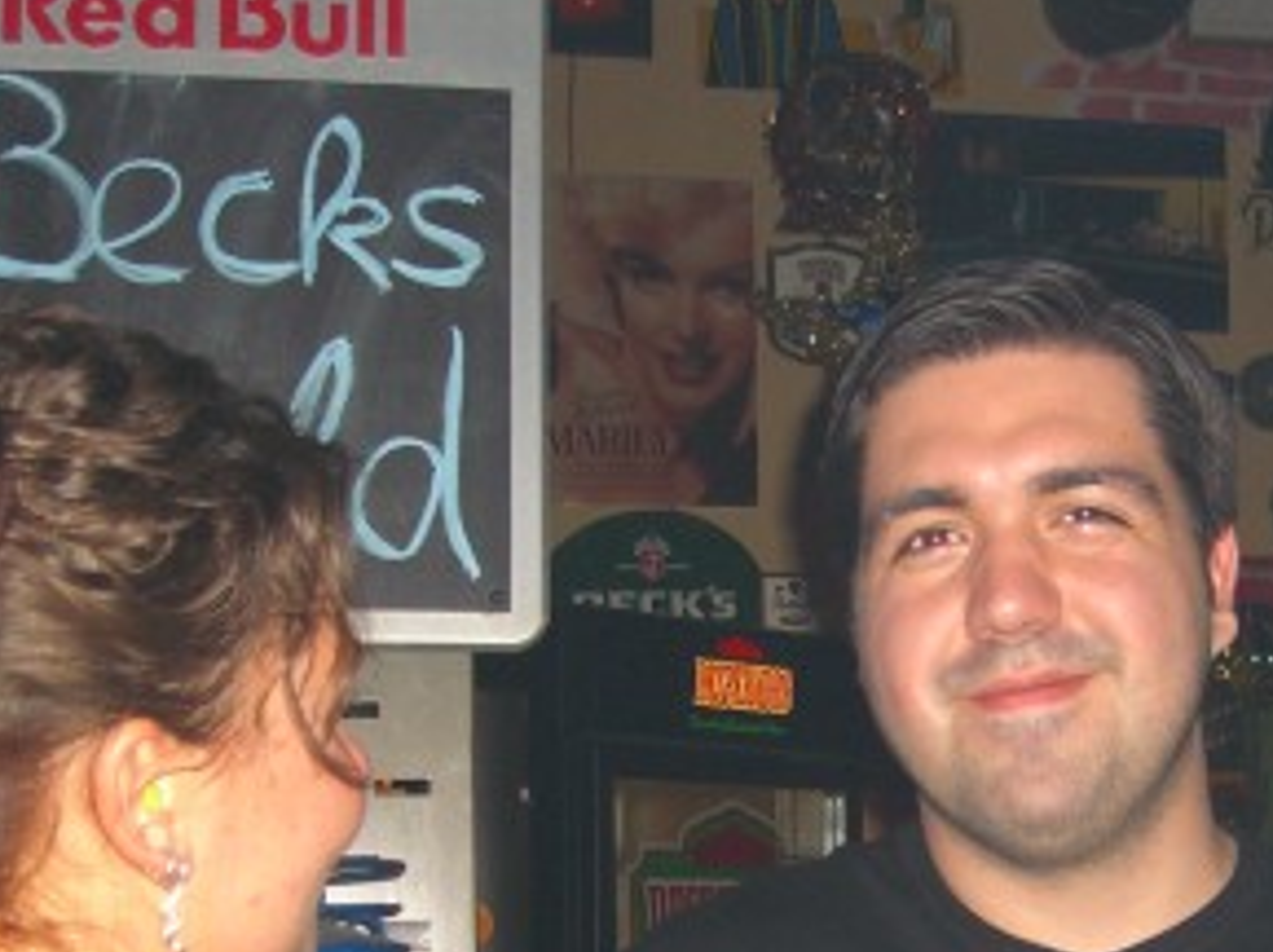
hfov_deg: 24.6
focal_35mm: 79
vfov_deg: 18.1
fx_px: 2902
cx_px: 863
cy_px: 970
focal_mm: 7.9
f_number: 2.8
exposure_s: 1/60
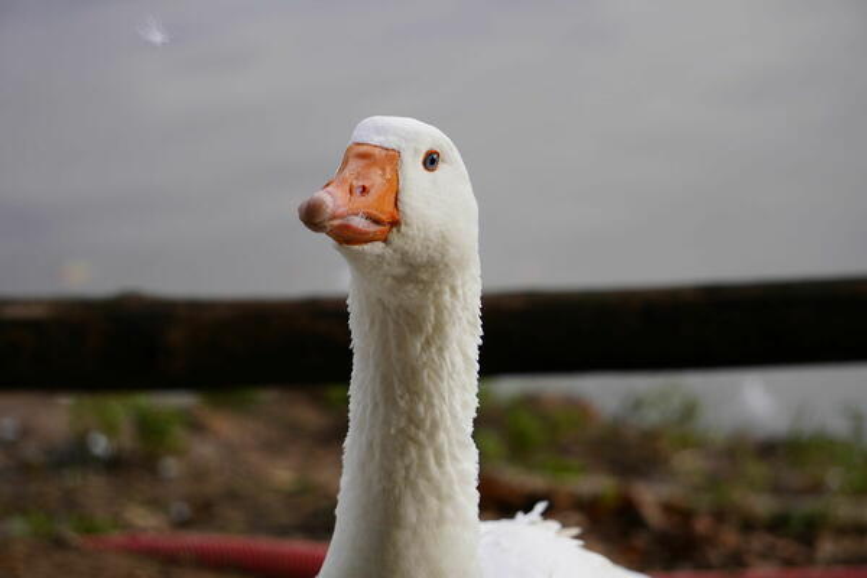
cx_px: 434
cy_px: 289
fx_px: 4010
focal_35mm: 166
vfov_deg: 8.2
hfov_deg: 12.3
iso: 100
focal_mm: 111
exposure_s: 1/200
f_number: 5.6
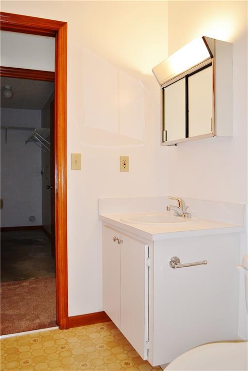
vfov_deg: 61.9
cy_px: 186
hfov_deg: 43.6
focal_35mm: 30
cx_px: 124
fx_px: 310
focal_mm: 20
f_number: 3.8
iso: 400
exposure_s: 1/60
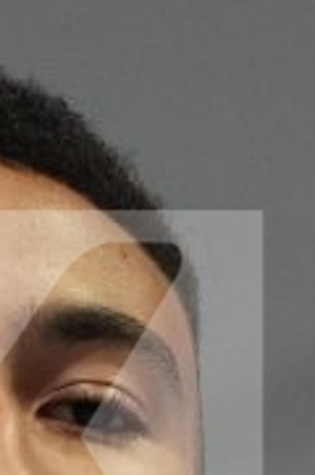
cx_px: 18
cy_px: 1378
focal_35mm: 1993
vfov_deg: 1.0
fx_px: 26257
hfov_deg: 0.7
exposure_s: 1/250
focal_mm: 200
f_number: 2.8
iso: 2500
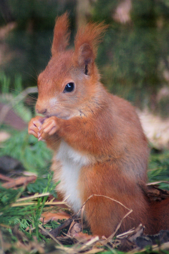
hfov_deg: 3.4
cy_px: 127
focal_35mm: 405
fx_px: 2857
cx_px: 84
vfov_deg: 5.1
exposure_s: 1/200
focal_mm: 270
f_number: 5.6
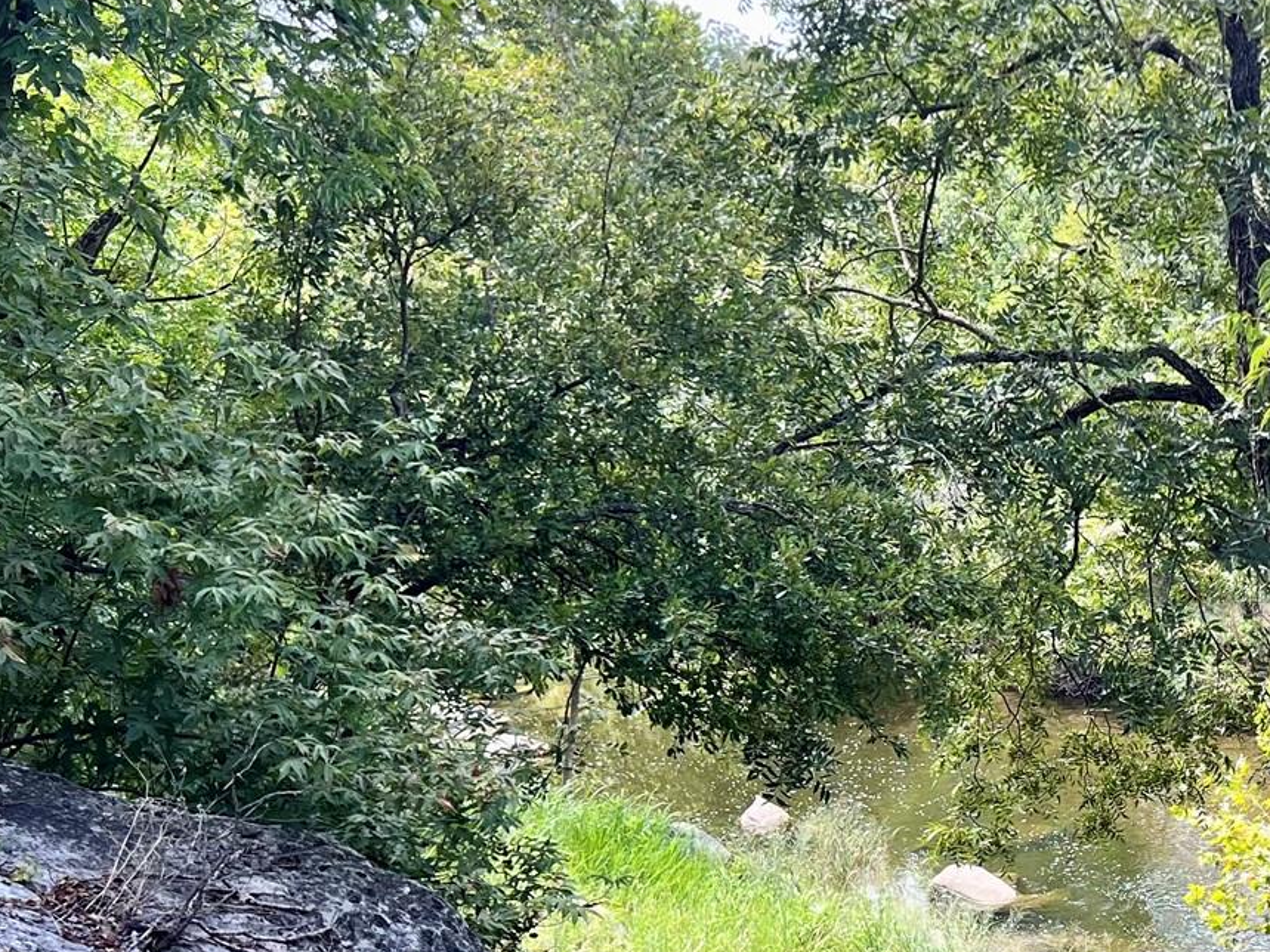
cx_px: 1295
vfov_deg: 23.1
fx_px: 2274
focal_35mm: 62
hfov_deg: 29.0
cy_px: 828
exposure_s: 1/572
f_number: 1.5
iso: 50
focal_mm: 5.7
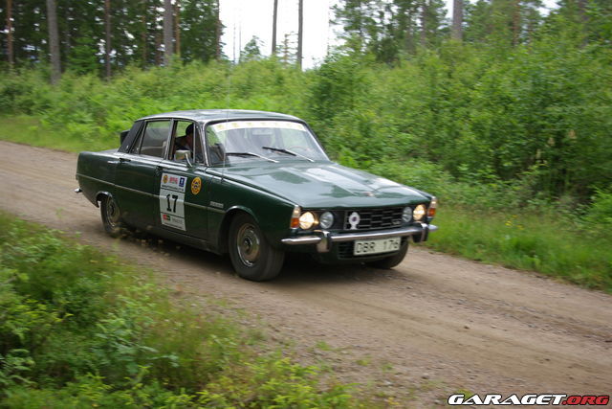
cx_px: 306
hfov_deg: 37.8
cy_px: 204
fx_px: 893
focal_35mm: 52
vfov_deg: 25.8
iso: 200
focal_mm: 35
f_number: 4.5
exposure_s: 1/180
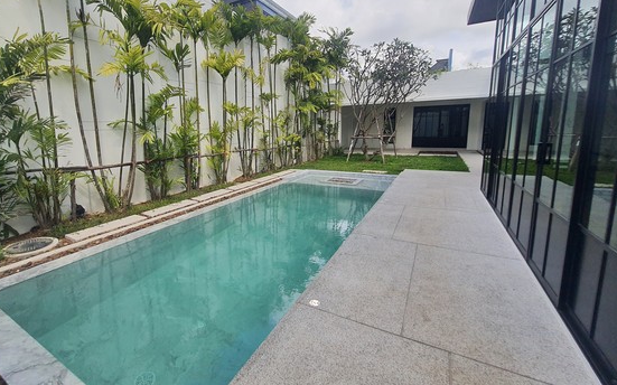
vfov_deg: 71.0
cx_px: 270
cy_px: 170
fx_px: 269
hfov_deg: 97.3
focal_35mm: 16
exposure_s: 1/1014
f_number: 2.2
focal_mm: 1.74
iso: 50
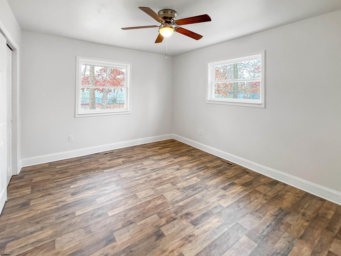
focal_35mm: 13
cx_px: 170
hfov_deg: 106.2
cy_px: 128
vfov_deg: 89.9
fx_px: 128
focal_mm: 1.57
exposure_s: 1/60
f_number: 1.8
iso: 125
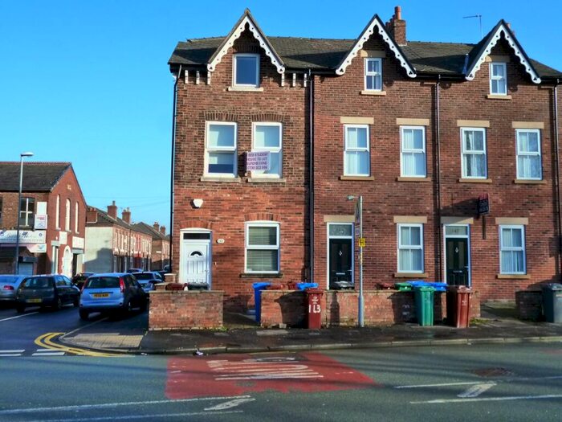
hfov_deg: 51.4
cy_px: 211
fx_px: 584
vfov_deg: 39.7
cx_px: 281
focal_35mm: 36
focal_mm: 6.4
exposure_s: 1/400
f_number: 3.5
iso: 250
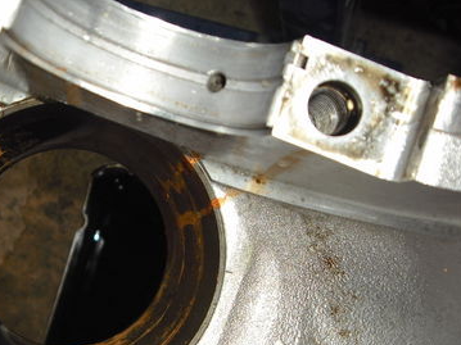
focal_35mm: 66
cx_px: 87
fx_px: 879
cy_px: 224
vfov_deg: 22.2
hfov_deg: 28.7
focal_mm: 6.2
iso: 100
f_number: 2.7
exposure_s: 1/60
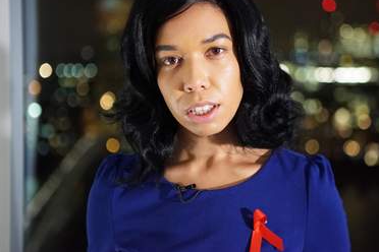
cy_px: 113
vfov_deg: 17.3
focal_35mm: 79
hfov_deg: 25.7
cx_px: 207
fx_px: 832
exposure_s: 1/160
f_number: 2.8
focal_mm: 70
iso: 12800
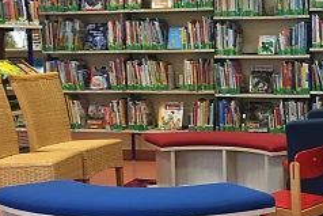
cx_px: 241
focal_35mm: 74
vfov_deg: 18.4
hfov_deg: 27.0
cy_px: 94
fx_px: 664
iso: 80
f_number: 2.2
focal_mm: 4.15
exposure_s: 1/33
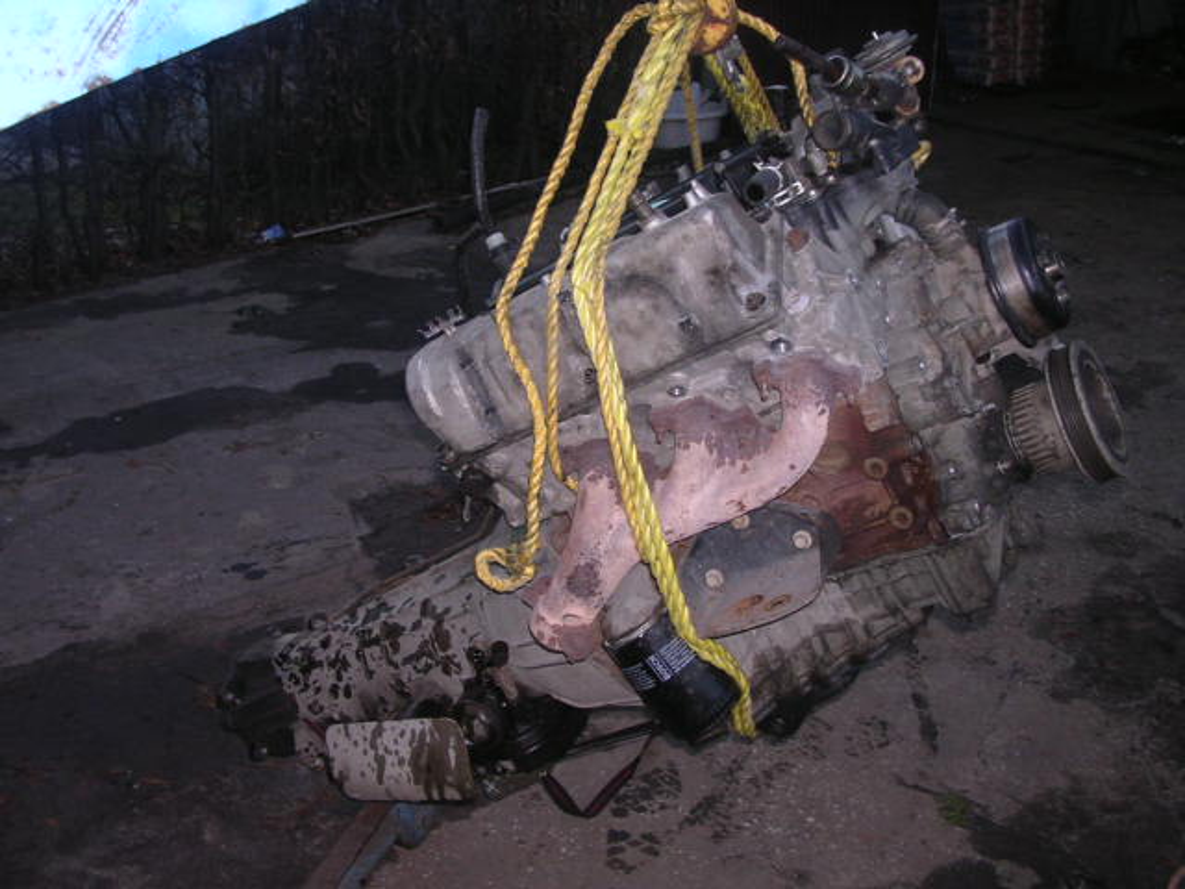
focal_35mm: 38
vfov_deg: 37.7
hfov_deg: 49.0
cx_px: 592
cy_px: 444
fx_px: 1301
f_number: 2.8
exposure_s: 1/60.1
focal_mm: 5.8
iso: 153
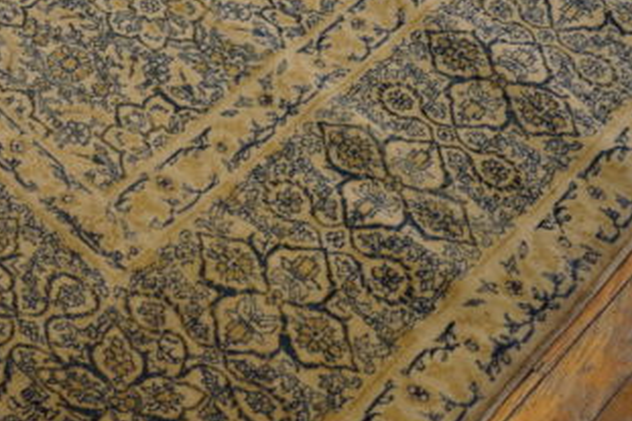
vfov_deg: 24.6
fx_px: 964
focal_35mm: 55
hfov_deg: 35.9
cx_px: 203
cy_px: 166
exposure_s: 1/60
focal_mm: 19
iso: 640
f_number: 4
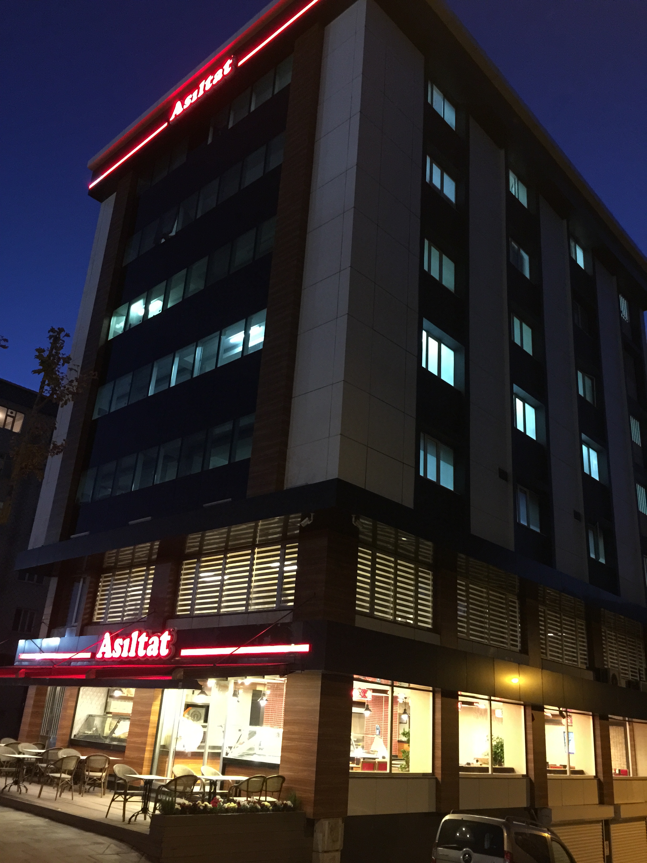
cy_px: 432
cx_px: 324
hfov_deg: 48.2
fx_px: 723
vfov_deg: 61.7
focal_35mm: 29
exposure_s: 1/8
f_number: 2.2
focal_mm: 4.15
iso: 160
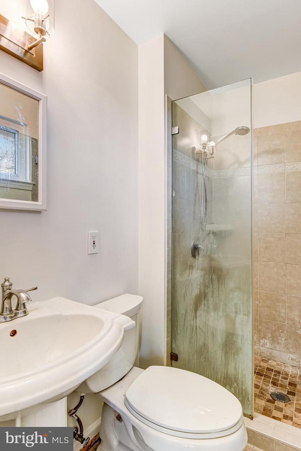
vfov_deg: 93.3
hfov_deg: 70.5
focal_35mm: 17
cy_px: 226
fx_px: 213
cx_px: 150
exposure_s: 1/15
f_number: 8
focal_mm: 17
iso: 400
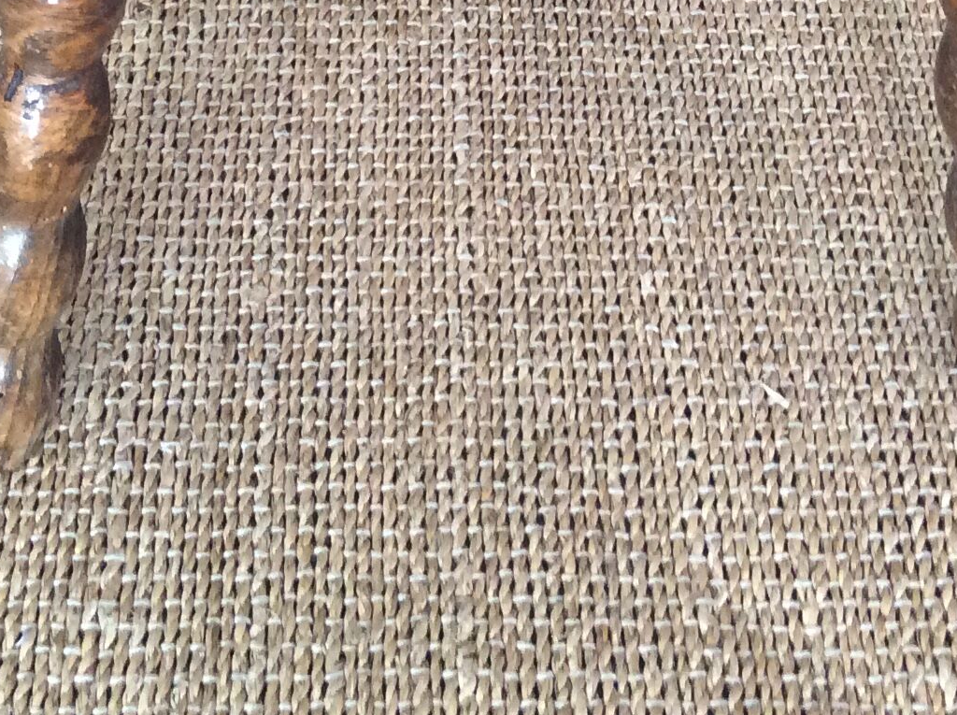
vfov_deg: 17.4
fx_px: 2236
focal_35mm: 81
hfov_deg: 24.1
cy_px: -127
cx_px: 527
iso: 160
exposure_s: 1/25
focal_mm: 3.3
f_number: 2.4
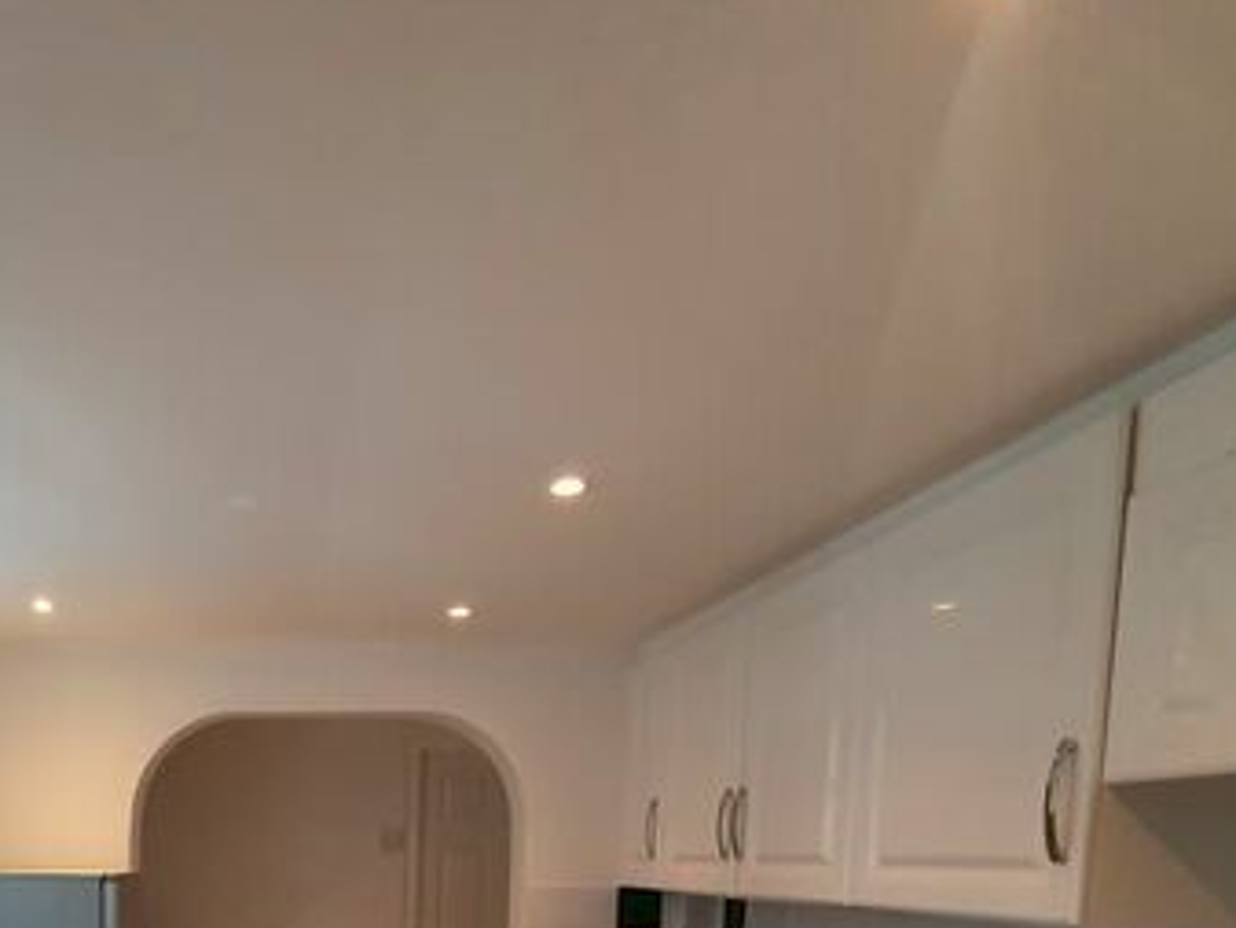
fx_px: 964
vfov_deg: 44.2
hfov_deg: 60.9
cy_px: 919
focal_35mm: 27
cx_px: 279
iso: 250
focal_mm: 1.8
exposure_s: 1/50
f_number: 2.2
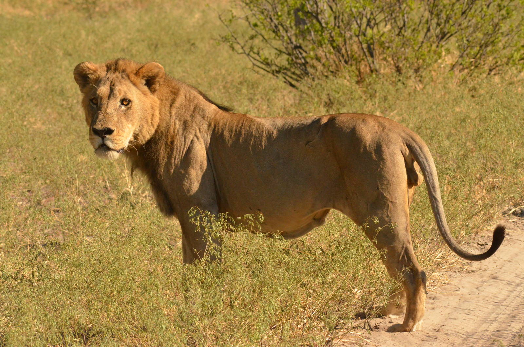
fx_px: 3704
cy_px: 174
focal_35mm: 255
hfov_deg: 8.1
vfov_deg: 5.4
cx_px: 262
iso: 2500
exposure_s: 1/5000
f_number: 9
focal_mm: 170
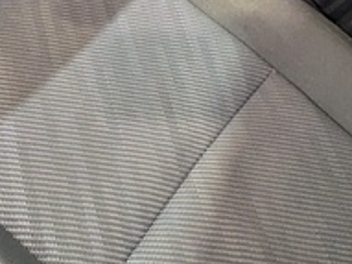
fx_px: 762
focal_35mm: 75
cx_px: -31
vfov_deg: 17.0
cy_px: -175
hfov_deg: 24.3
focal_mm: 1.83
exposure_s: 1/30
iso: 56
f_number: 2.2
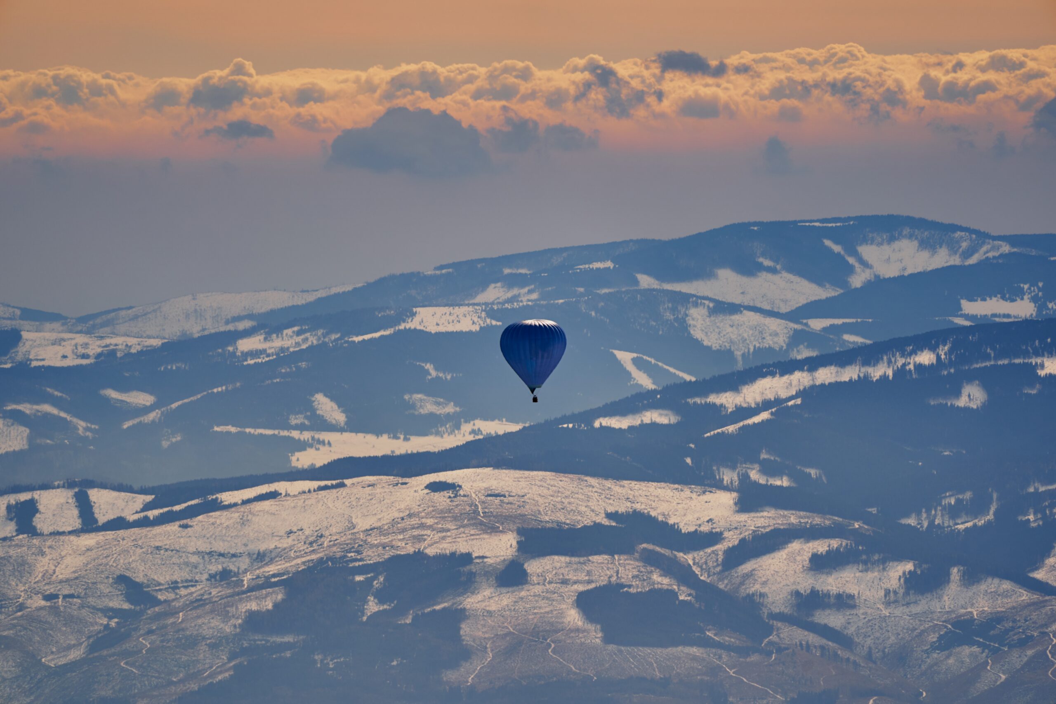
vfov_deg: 3.4
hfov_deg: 5.2
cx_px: 528
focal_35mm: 400
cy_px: 352
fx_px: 11733
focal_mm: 400
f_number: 7.1
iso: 100
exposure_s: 1/800
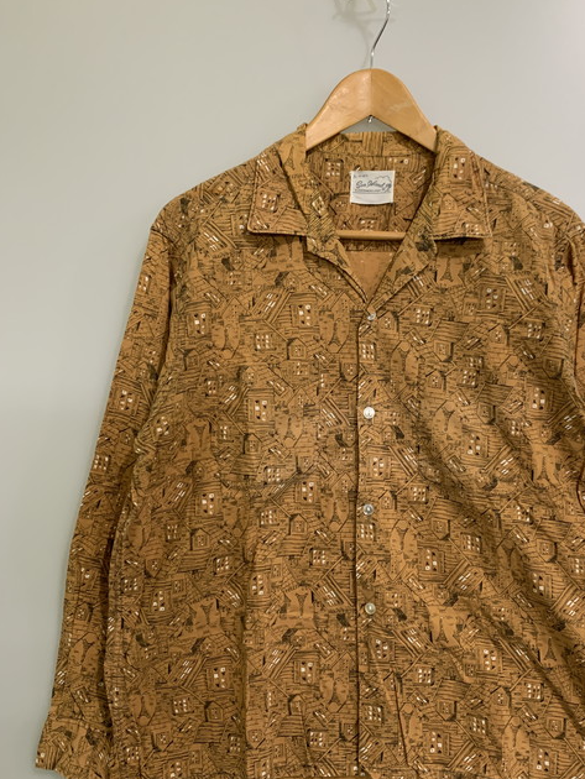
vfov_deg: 55.3
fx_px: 743
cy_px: 420
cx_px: 359
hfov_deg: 42.7
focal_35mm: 33
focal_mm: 4.25
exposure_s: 1/60
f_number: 1.8
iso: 160
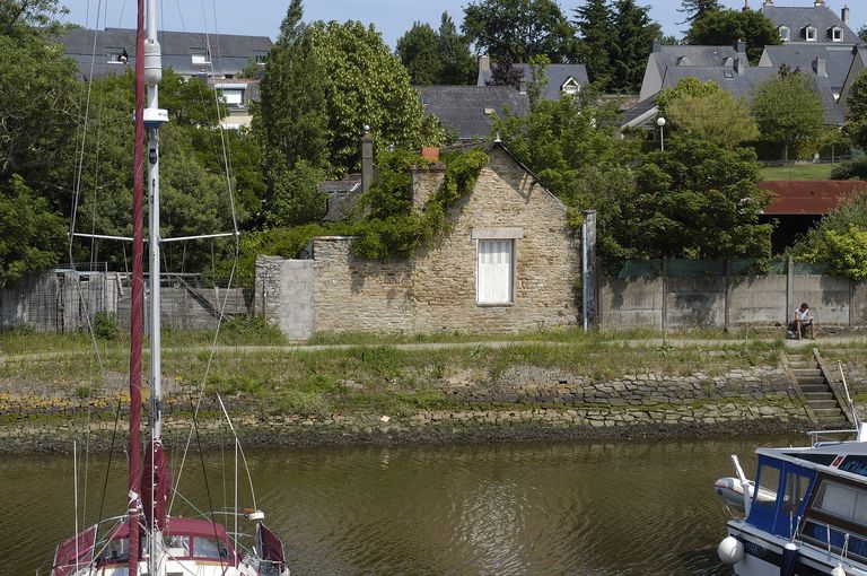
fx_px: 1732
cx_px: 434
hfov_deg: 28.1
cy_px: 288
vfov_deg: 18.9
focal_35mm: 72
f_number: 13
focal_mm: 48
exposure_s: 1/180
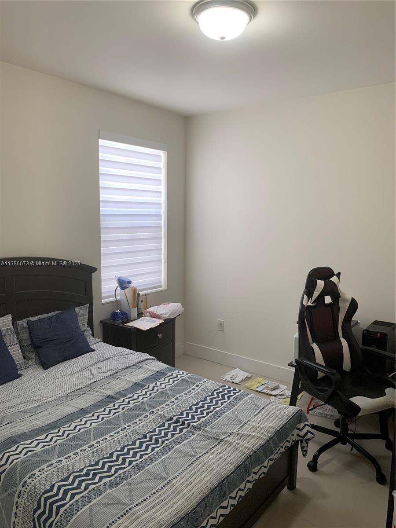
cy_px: 264
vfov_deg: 67.3
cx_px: 198
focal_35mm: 26
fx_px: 397
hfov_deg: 53.1
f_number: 1.8
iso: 100
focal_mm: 4.25
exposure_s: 1/60
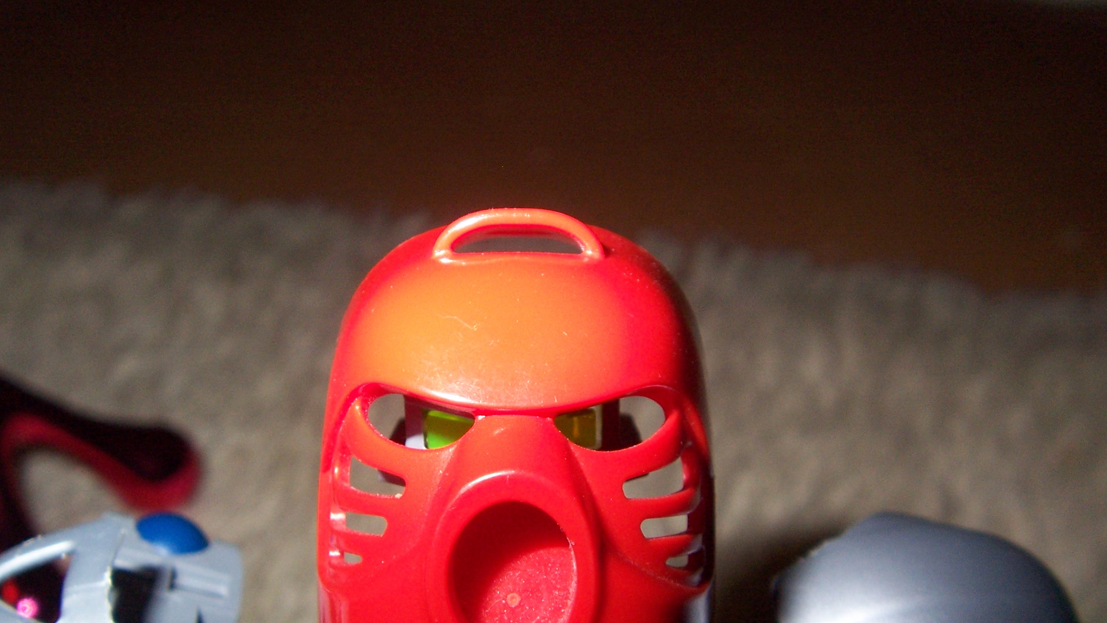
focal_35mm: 45
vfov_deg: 26.3
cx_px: 525
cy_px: 427
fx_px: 1321
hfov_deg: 45.5
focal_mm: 6.4
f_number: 3.9
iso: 125
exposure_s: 1/60
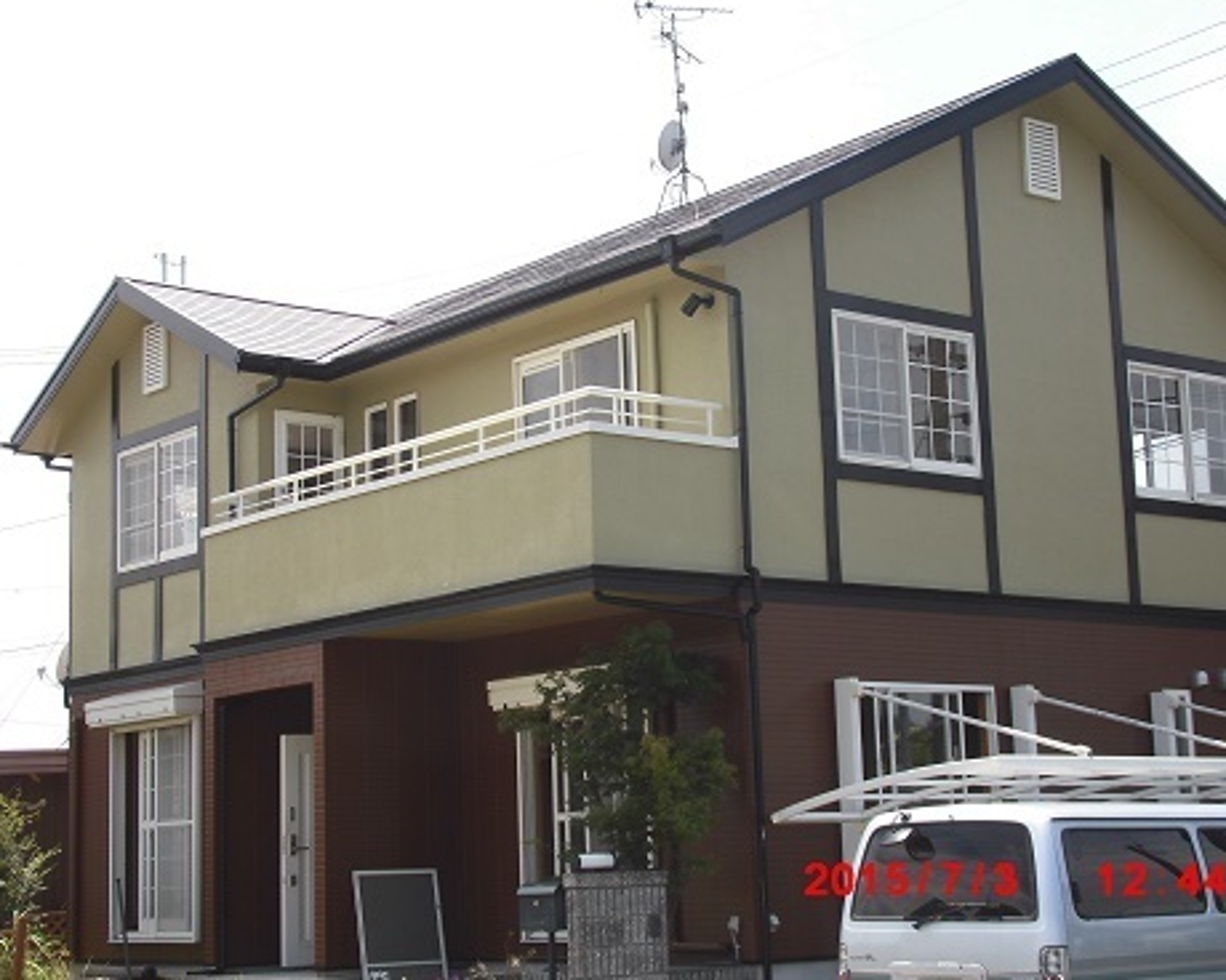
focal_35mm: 53
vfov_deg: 28.6
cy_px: 483
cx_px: 664
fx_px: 1923
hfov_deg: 35.3
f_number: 4
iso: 64
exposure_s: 1/320
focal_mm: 8.85
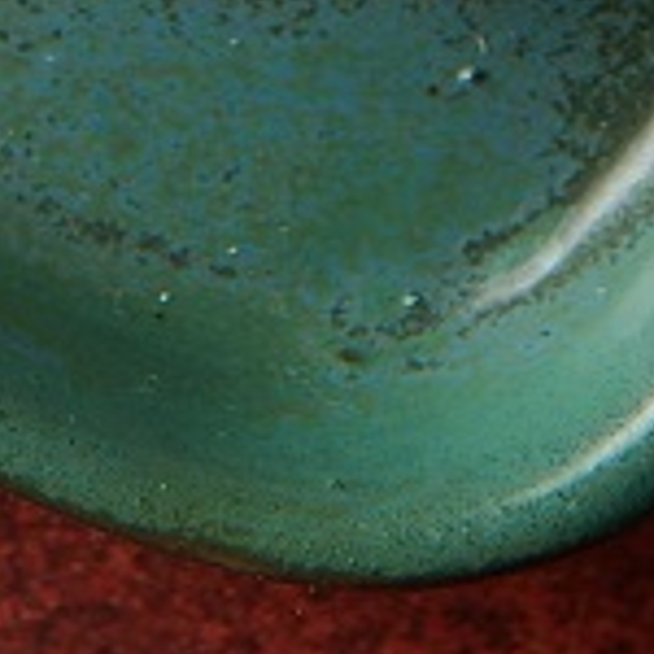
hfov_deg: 4.4
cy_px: -1352
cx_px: 262
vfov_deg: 4.2
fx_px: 8486
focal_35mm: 397
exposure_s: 1/250
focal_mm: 70
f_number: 10
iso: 100
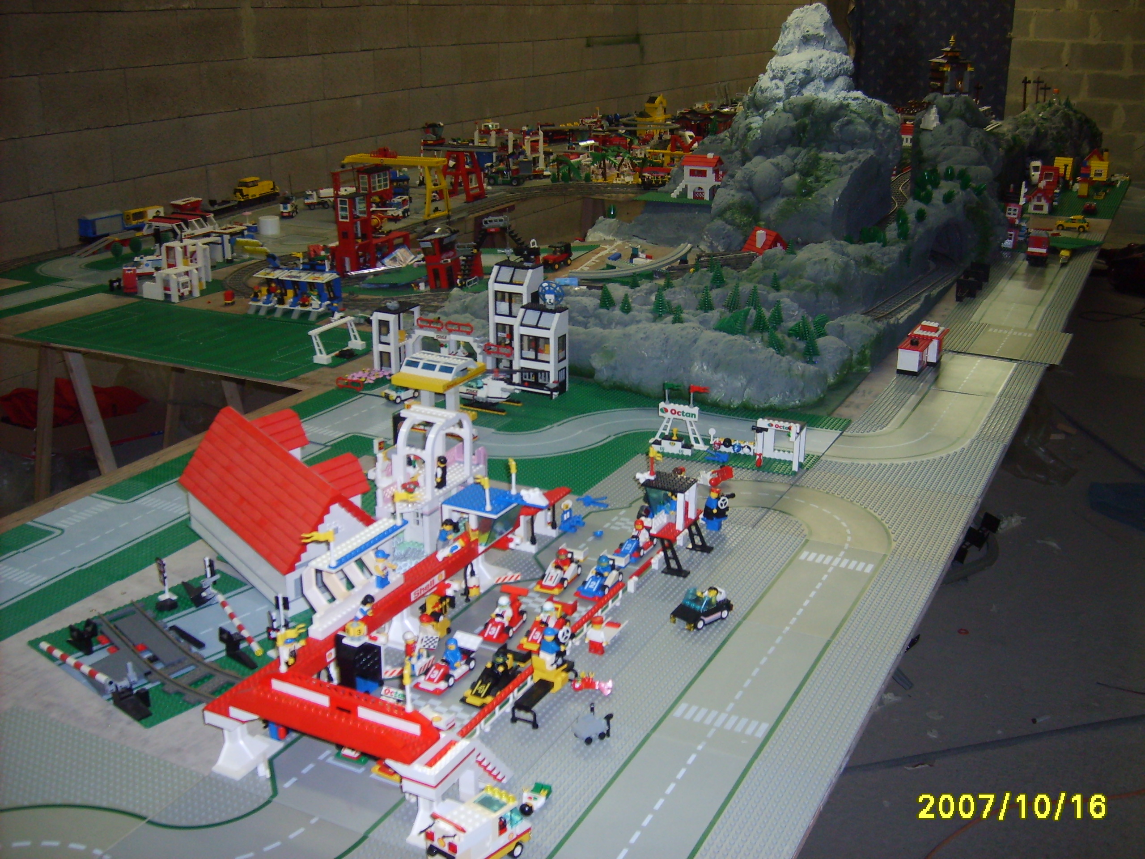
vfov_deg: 40.7
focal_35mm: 35
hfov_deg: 52.6
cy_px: 430
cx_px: 572
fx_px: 1158
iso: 100
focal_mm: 5.8
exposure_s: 1/45
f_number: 2.8
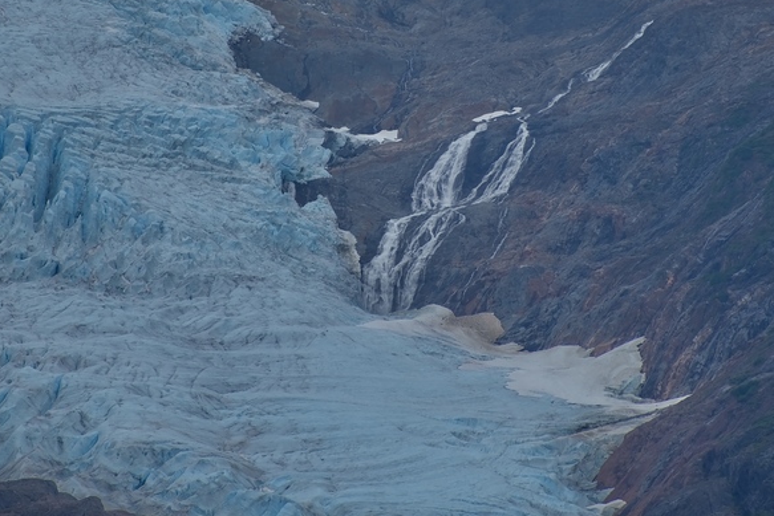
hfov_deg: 3.1
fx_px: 14171
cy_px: 106
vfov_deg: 2.1
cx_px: 392
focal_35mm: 659
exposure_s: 1/640
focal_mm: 300
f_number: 5.6
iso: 110
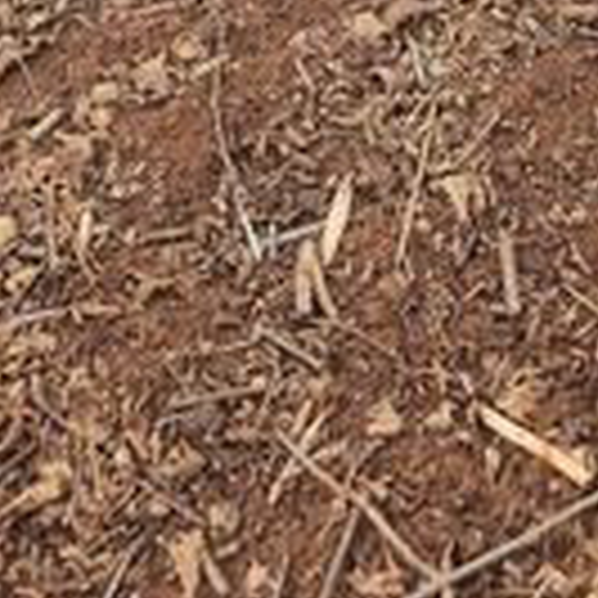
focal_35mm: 107
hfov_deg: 16.0
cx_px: 564
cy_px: -886
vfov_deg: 12.4
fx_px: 2091
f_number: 1.8
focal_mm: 5.4
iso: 32
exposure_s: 1/180
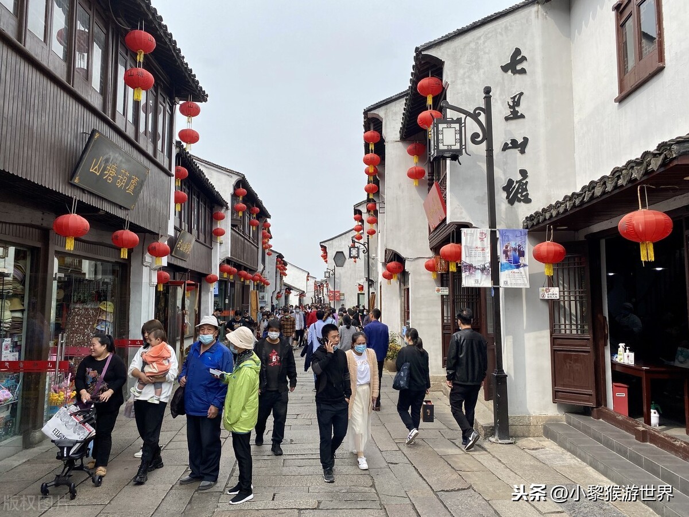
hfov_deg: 67.3
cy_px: 258
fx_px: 518
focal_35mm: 26
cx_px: 344
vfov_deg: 53.1
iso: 32
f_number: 1.8
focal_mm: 4.25
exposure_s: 1/2066
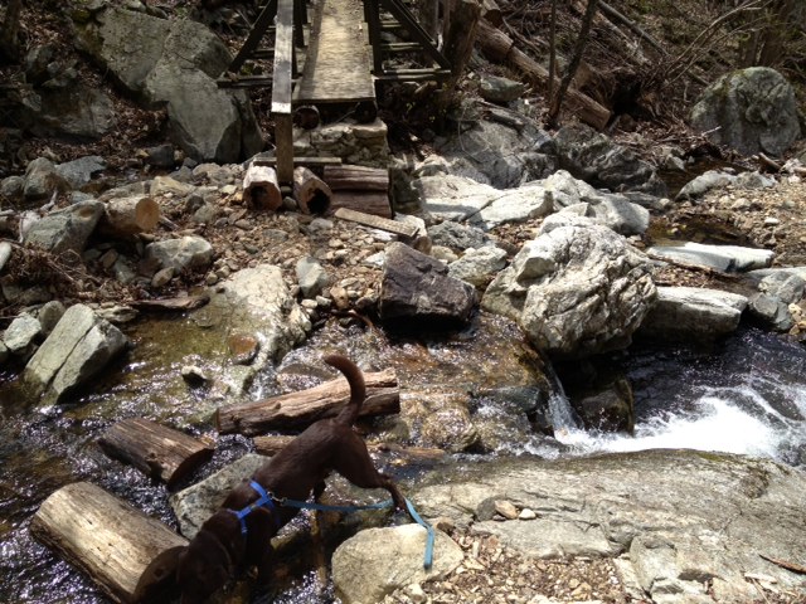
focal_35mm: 35
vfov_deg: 40.7
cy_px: 302
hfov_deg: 52.6
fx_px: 815
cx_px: 403
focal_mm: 4.28
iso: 64
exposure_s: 1/726
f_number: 2.4
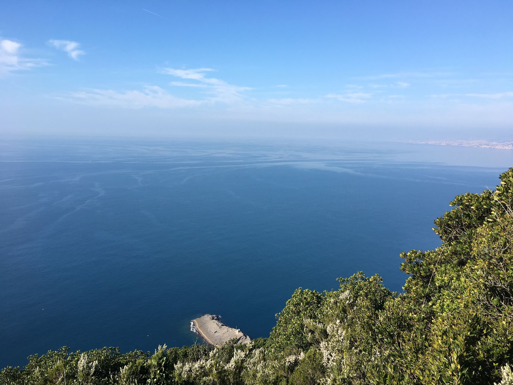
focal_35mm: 29
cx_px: 256
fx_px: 430
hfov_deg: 61.7
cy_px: 192
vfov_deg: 48.2
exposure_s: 1/1326
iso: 25
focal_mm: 4.15
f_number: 2.2
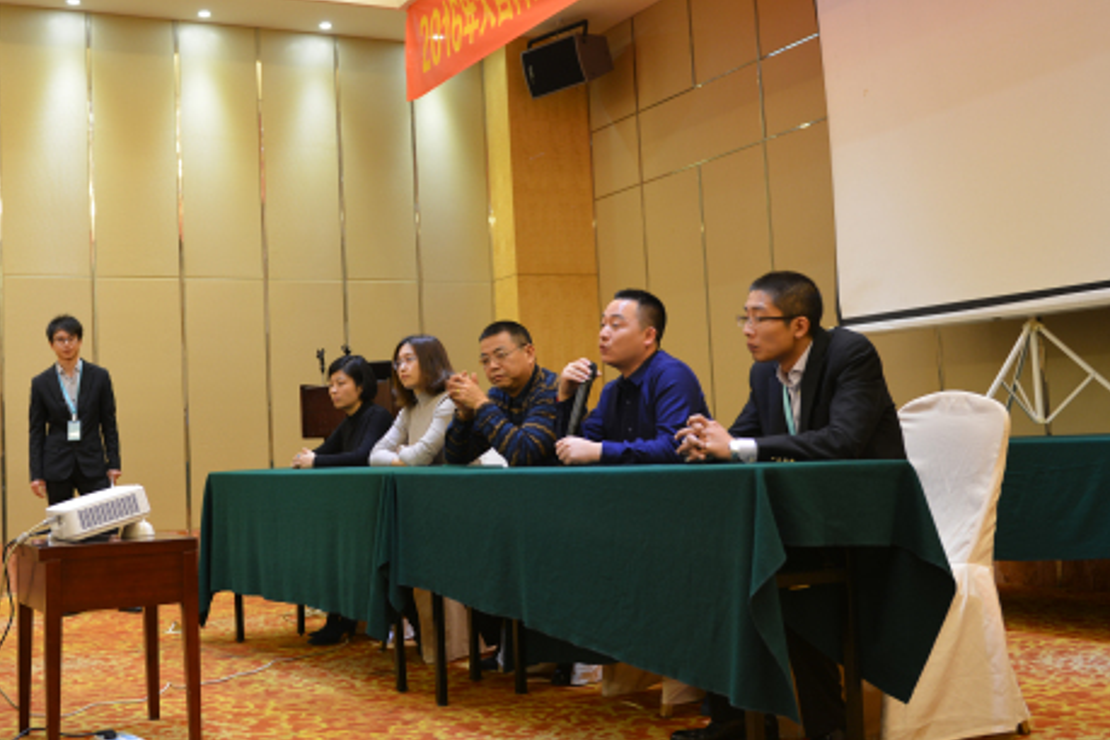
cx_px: 445
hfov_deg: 45.2
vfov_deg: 31.2
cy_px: 325
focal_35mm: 43
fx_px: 1326
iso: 400
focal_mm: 29
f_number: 2.8
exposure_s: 1/20
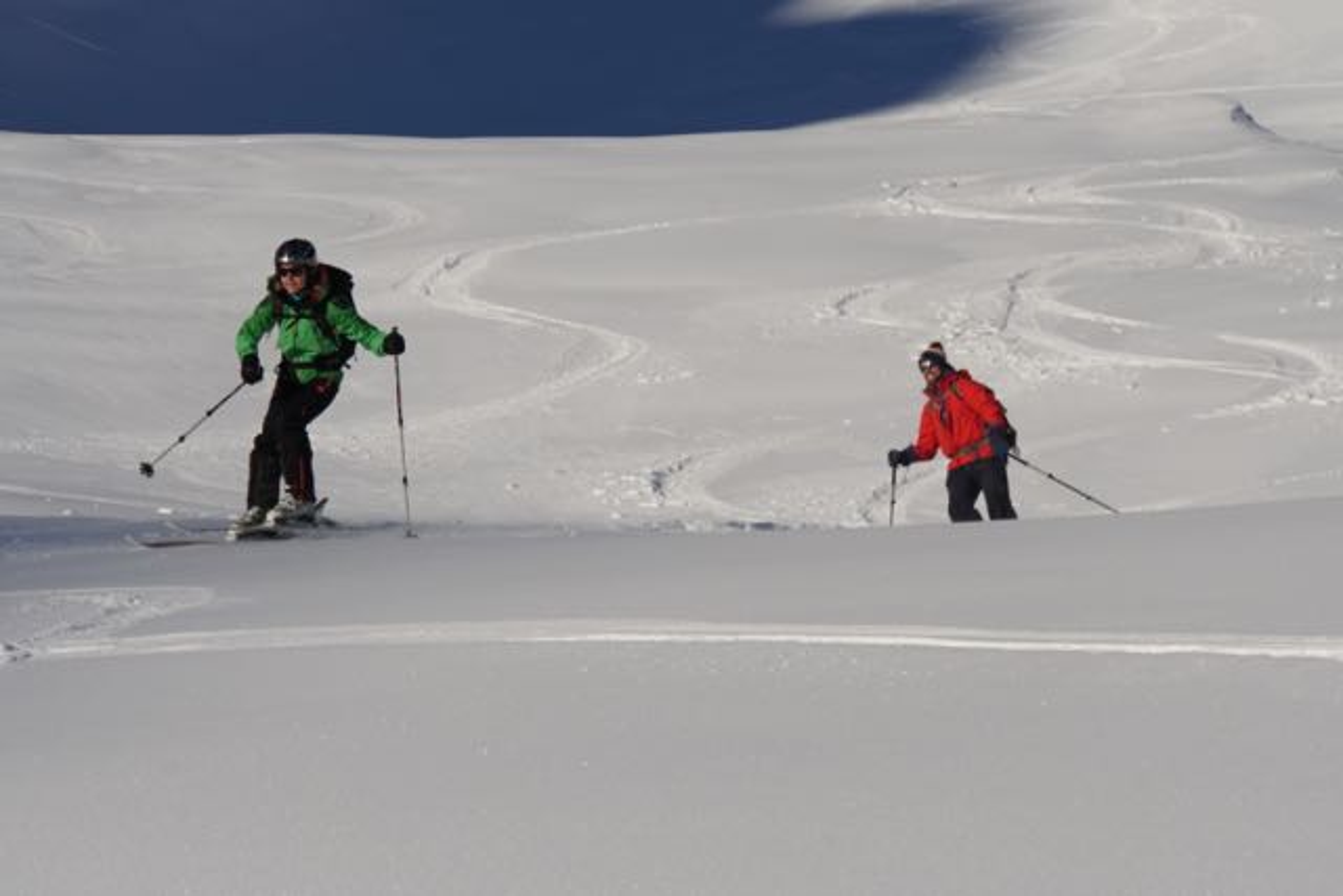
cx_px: 672
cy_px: 448
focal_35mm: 140
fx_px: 5205
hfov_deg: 14.7
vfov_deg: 9.8
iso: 100
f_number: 10
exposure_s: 1/400
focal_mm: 93
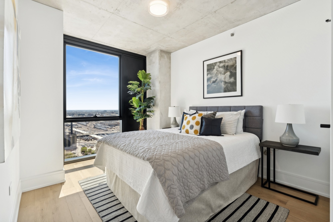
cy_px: 111
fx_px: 148
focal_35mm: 16
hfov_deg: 96.7
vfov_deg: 73.7
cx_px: 166
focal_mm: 16
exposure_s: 1/100
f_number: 8
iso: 320
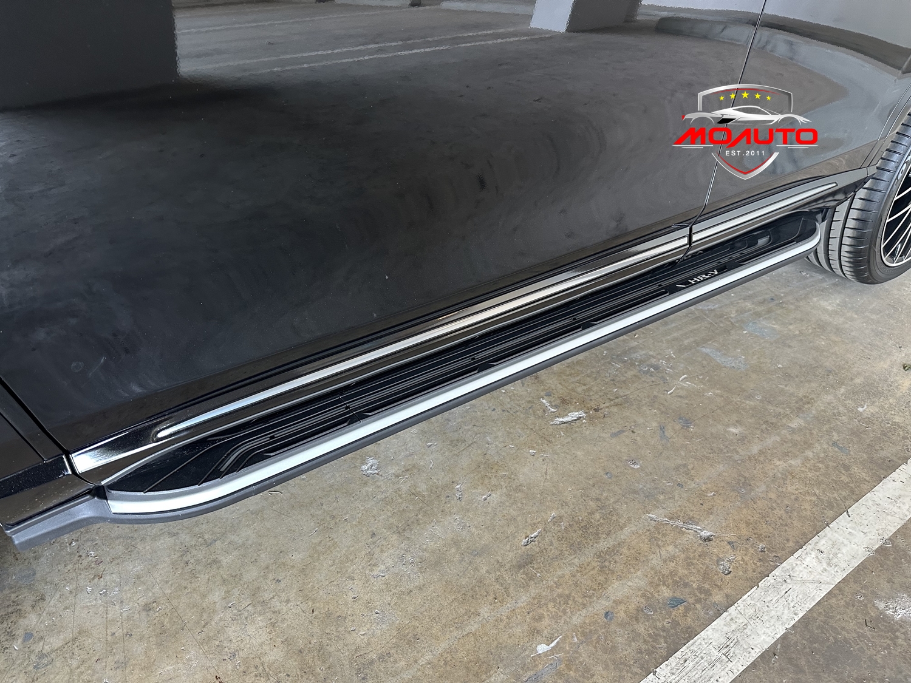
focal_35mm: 24
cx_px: 456
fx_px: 632
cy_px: 342
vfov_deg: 56.8
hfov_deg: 71.6
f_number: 1.78
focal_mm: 6.86
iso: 320
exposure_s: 1/50
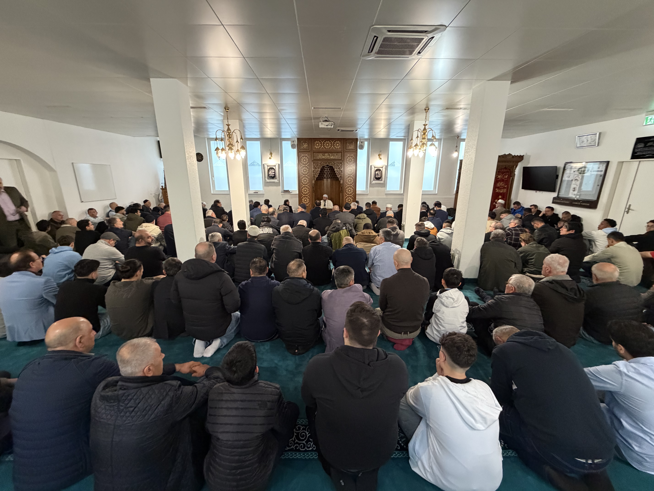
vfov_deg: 85.7
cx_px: 327
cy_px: 246
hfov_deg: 102.1
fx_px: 265
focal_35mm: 14
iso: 500
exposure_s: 1/50
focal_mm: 2.22
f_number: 2.2
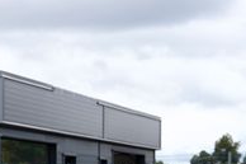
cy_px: 352
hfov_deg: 10.9
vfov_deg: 7.9
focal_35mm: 164
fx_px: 1120
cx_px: -312
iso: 100
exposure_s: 1/200
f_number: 6.3
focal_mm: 31
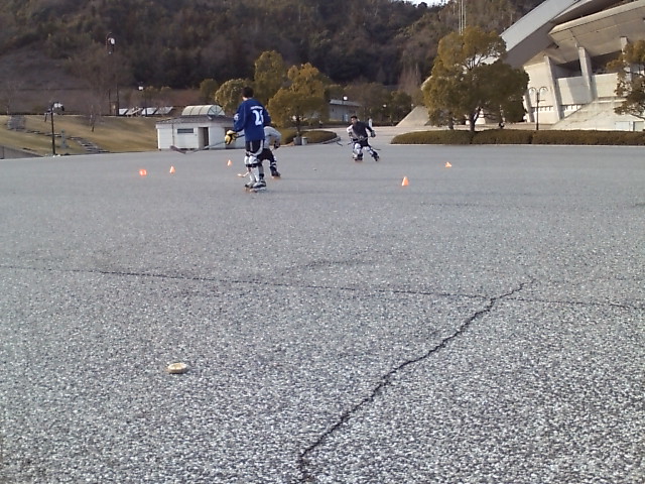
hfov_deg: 61.7
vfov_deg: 48.2
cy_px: 242
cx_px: 322
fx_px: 540
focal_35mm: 29
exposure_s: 1/303
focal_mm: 3.73
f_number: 3.5
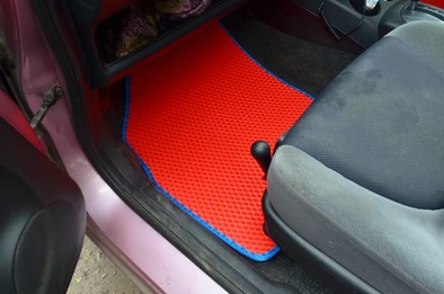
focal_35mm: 32
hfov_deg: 58.8
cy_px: 145
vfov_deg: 40.9
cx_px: 225
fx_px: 394
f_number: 9
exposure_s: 1/30
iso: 400
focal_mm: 20
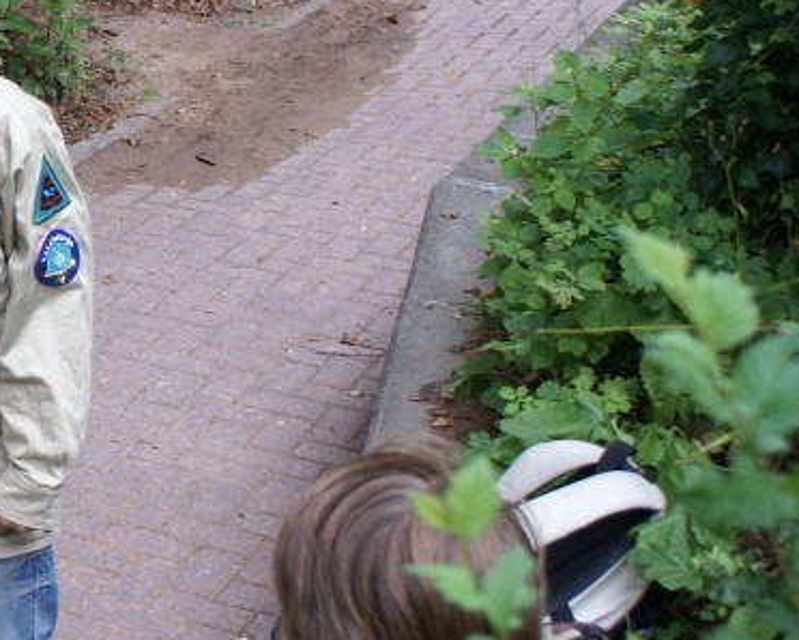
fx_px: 2200
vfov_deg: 16.5
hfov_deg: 19.1
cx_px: -234
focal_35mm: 93
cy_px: 246
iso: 160
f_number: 4.5
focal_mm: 24
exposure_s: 1/125
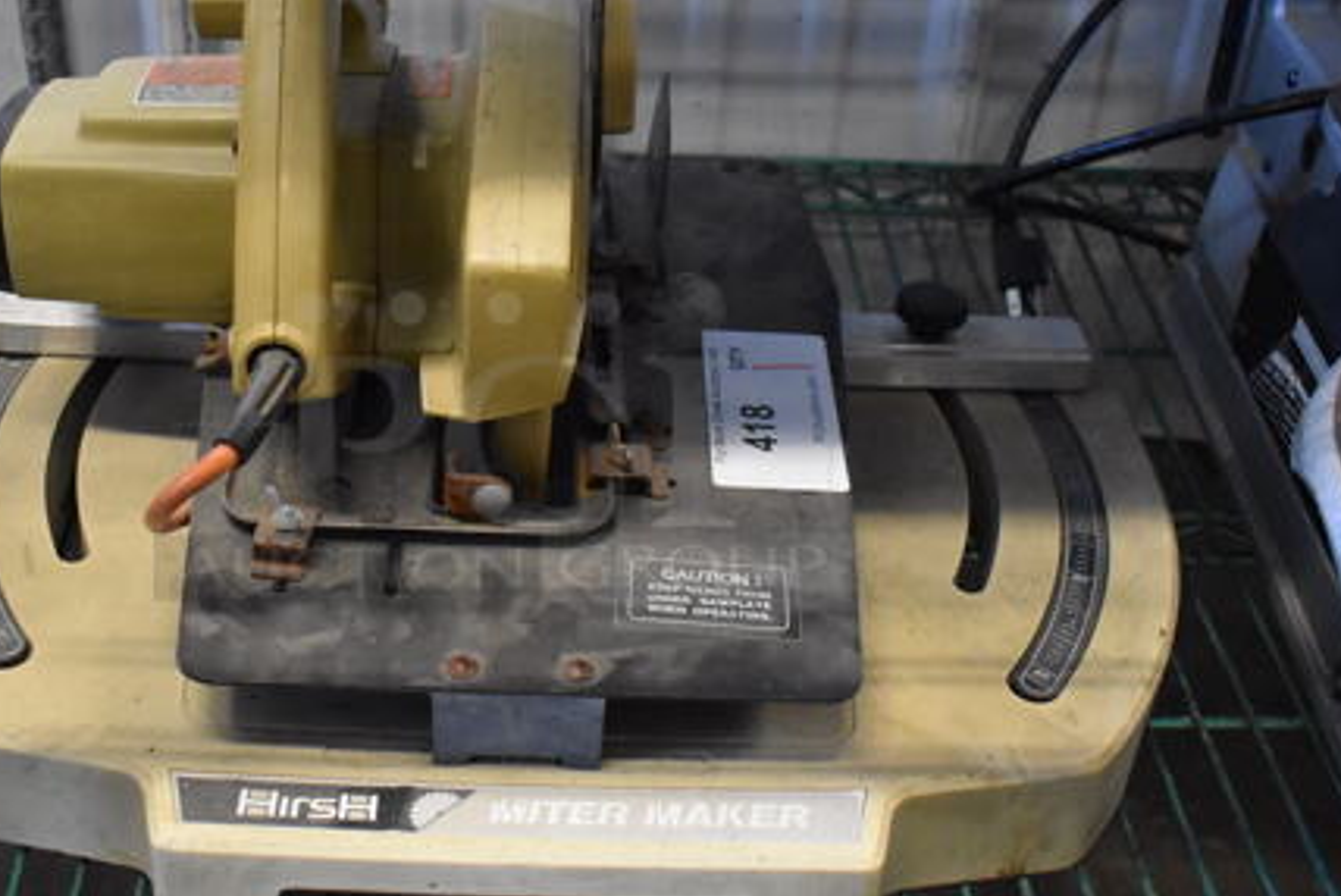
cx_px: 504
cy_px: 435
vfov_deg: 28.7
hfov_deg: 41.6
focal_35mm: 47
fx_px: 1752
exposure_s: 1/125
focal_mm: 22
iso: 5000
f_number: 3.8
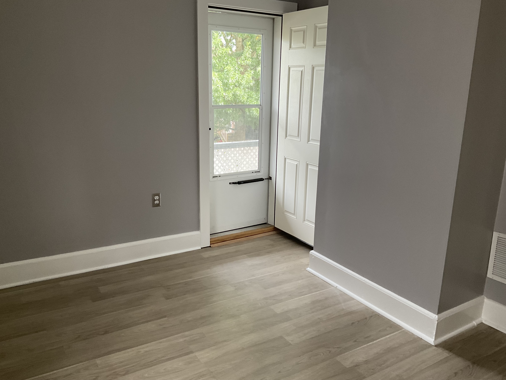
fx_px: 424
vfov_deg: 48.2
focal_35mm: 29
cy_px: 190
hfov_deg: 61.7
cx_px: 253
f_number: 1.8
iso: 100
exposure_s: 1/60
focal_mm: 3
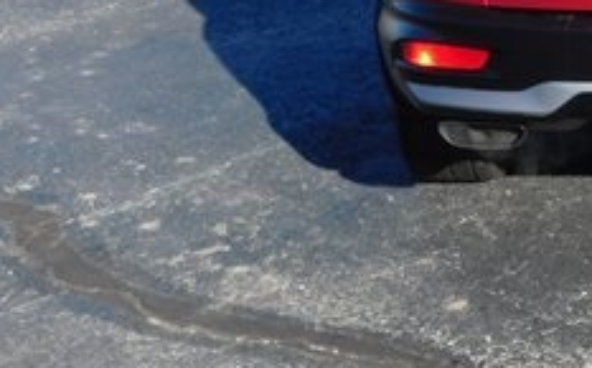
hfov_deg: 18.3
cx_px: 805
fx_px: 1692
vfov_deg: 12.0
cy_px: -152
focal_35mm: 105
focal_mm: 6.3
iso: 125
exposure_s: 1/1000
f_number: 3.5
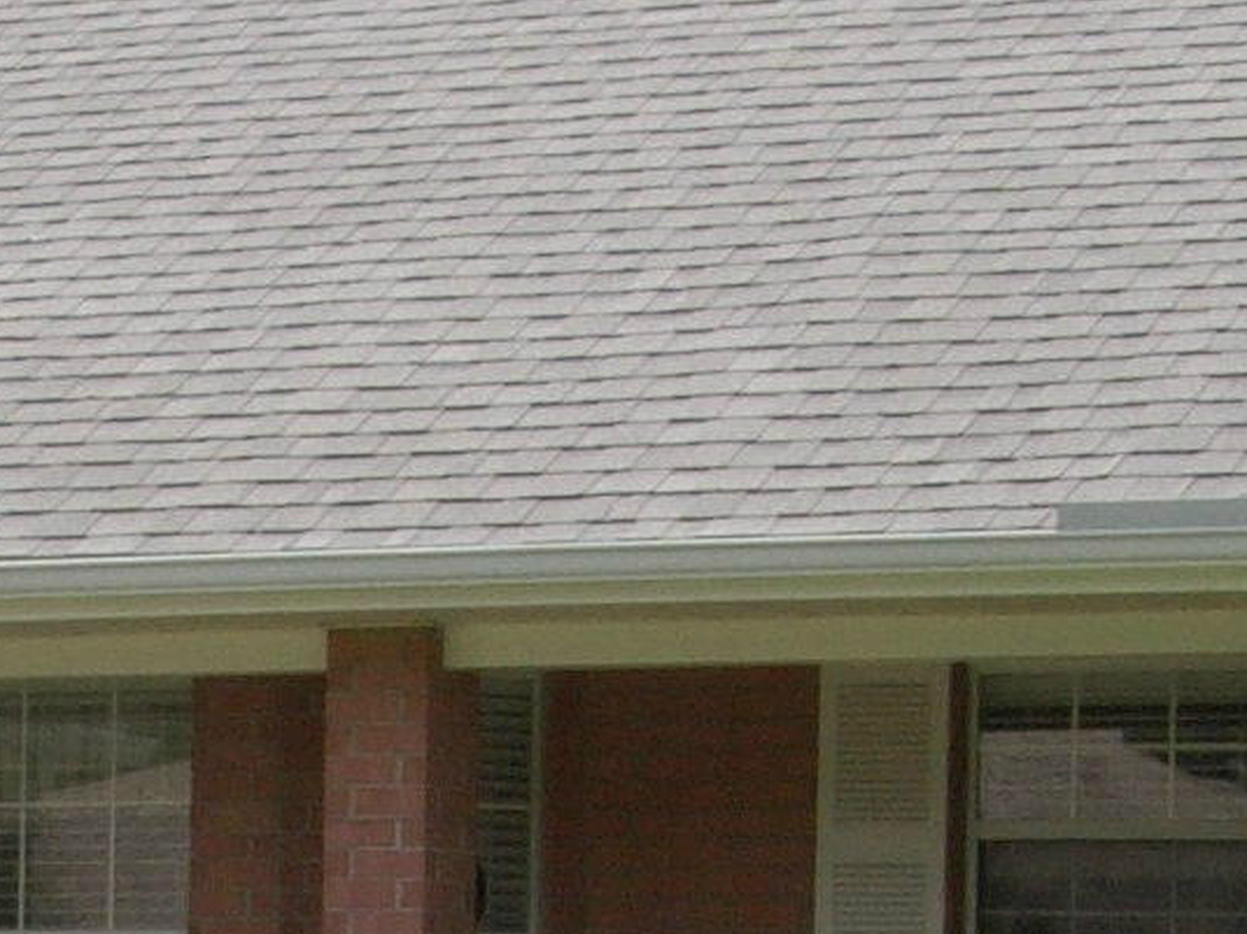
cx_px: 172
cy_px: 1721
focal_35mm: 184
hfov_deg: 10.7
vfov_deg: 7.8
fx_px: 6627
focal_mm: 7.8
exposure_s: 1/592
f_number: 4.8
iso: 79
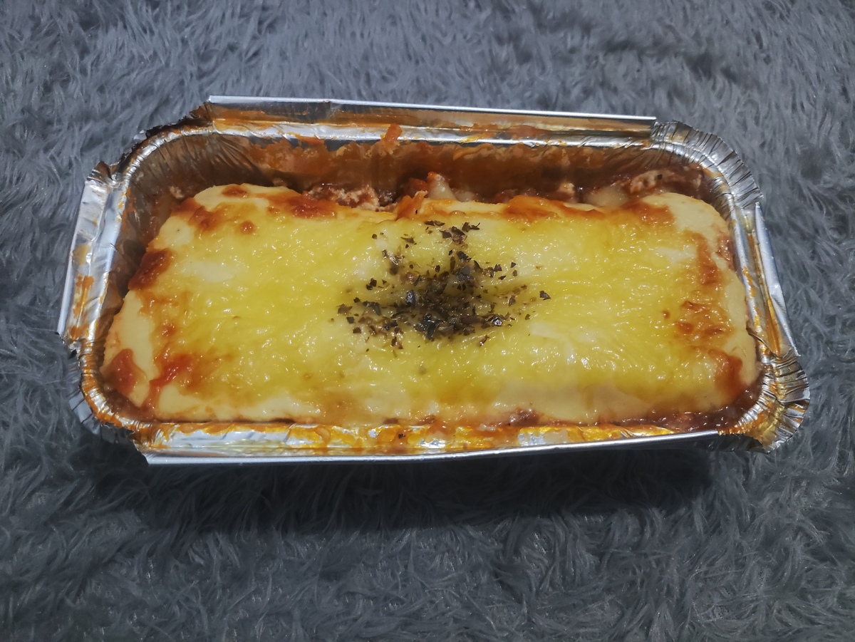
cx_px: 428
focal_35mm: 25
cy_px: 321
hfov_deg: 69.4
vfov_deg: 54.9
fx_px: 618
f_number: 1.79
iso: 1509
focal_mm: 4.71
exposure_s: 1/20
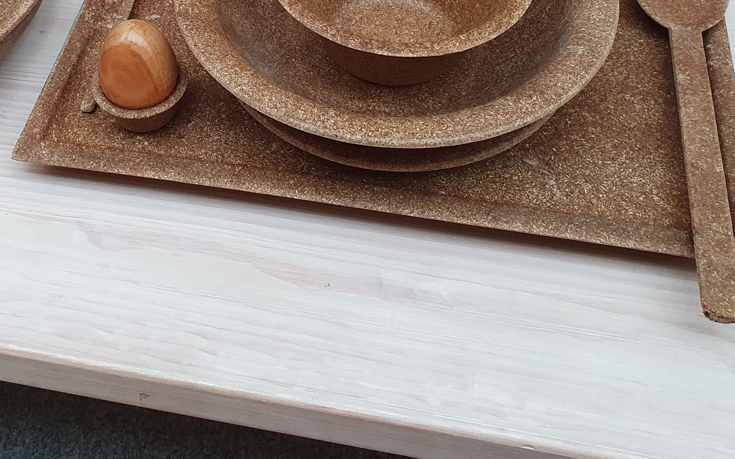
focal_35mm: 49
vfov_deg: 25.0
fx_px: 981
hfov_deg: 40.3
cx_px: 221
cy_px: -5
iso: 320
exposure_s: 1/100
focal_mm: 4.32
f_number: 2.4
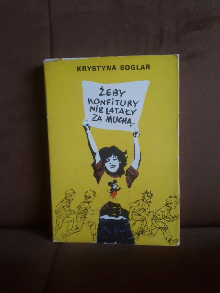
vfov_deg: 65.3
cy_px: 146
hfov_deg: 51.4
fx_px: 229
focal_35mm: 27
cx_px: 110
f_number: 1.9
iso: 160
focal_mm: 3.6
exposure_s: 1/17
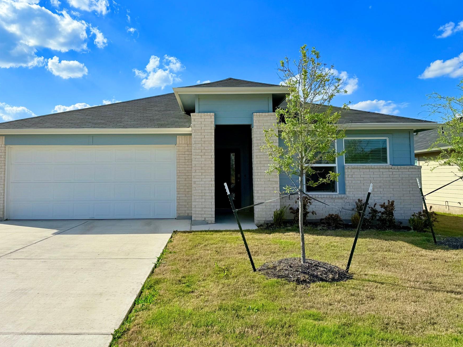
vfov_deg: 49.5
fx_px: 374
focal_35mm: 28
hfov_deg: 63.1
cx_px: 196
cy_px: 145
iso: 80
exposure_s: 1/10309
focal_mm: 6.76
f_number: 1.78
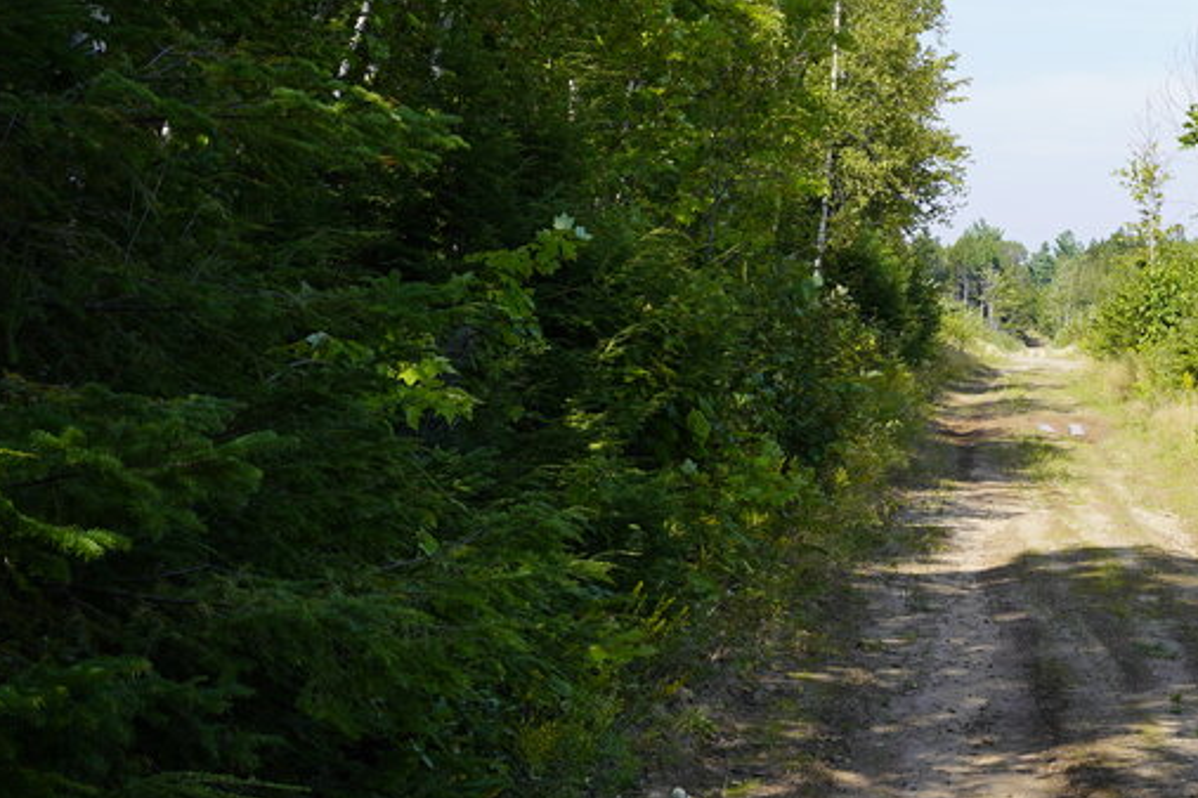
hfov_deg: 26.4
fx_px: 2496
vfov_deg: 18.1
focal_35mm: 75
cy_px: 197
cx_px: 1002
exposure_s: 1/80
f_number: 11
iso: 100
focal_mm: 38
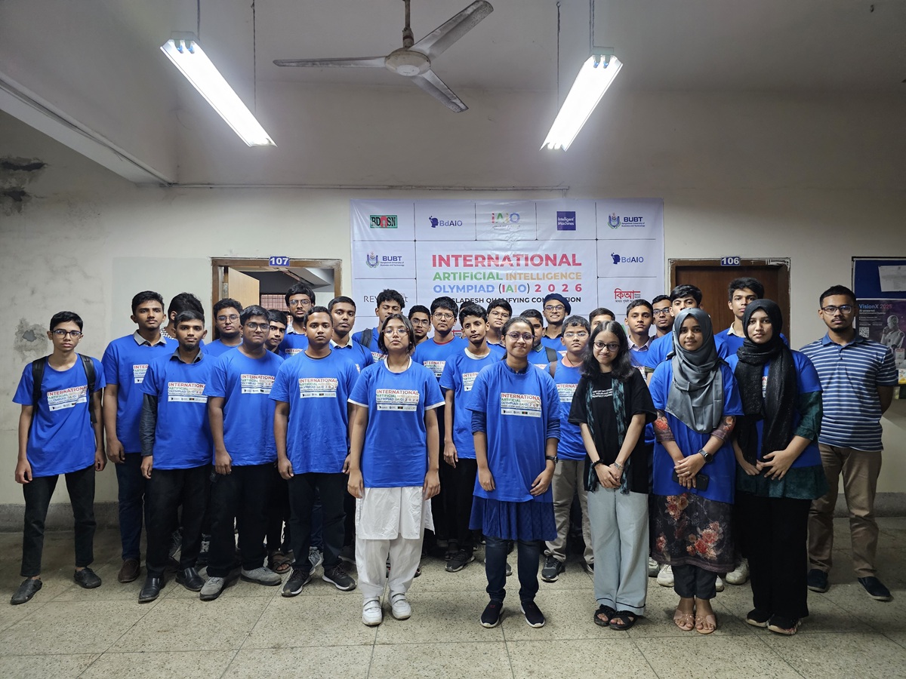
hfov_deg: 73.9
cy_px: 340
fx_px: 602
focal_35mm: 23
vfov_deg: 58.9
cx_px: 453
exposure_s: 1/120
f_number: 1.7
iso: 1000
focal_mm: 6.3
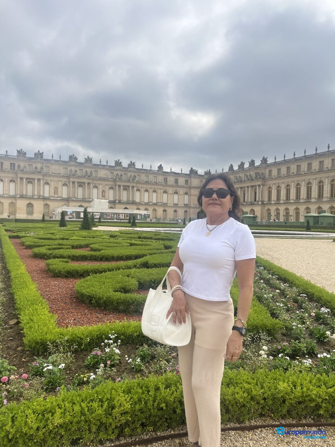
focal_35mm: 26
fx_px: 335
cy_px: 224
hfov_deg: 53.1
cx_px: 168
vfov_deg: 67.3
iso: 50
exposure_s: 1/4651
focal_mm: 5.1
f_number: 1.6
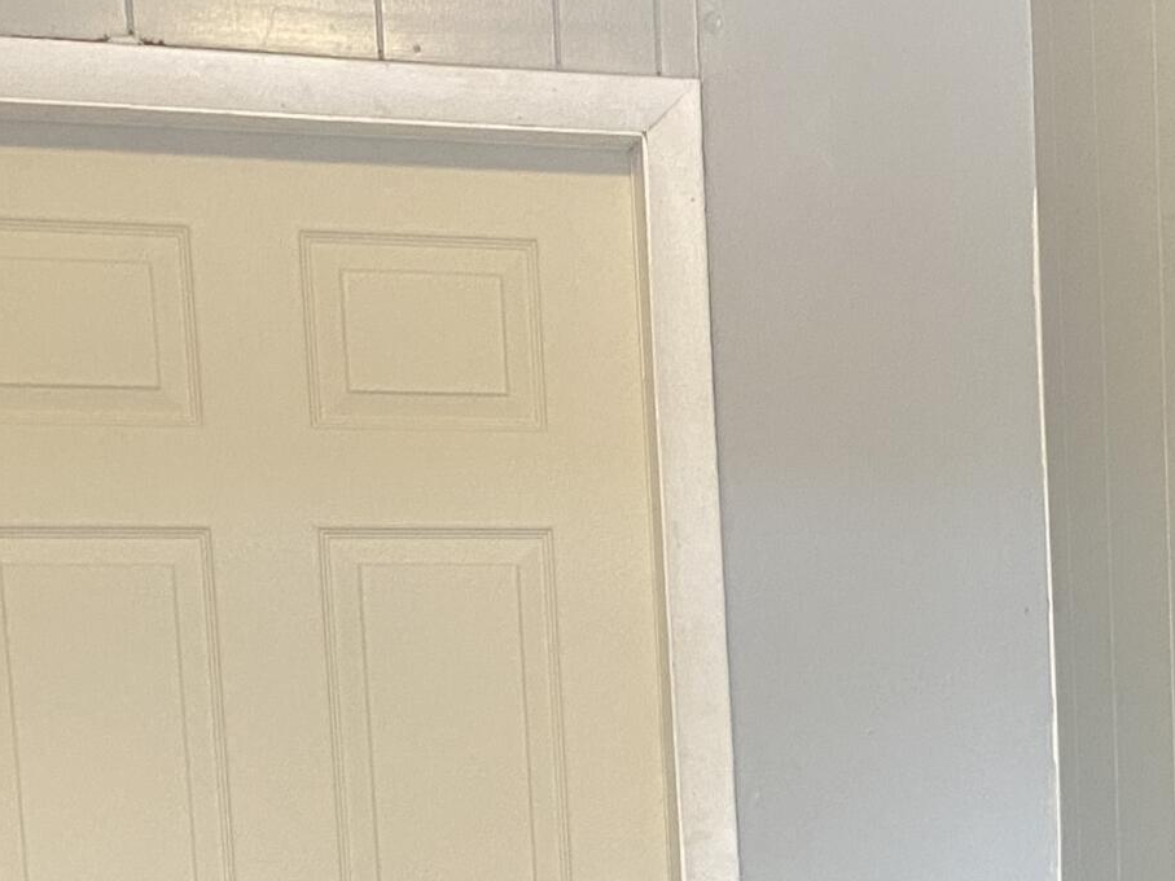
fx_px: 2919
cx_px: 1569
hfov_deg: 20.6
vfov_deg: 16.4
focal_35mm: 86
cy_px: 1074
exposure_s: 1/60
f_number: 1.8
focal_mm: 4.25
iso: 320
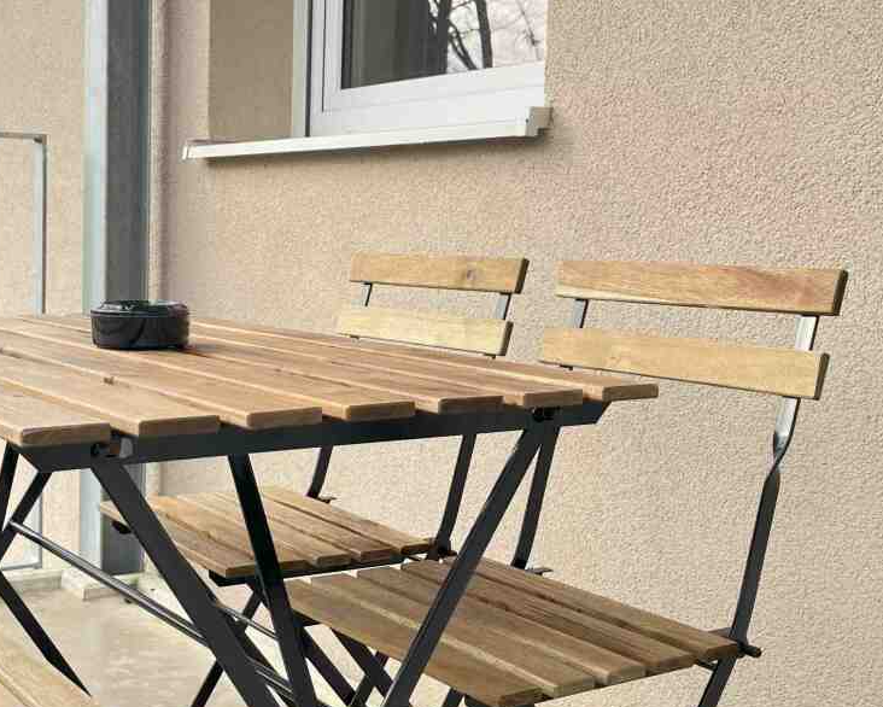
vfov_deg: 29.1
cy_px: 302
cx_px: 291
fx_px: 1359
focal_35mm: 52
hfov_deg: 35.6
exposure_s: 1/304
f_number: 1.6
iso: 50
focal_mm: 5.1
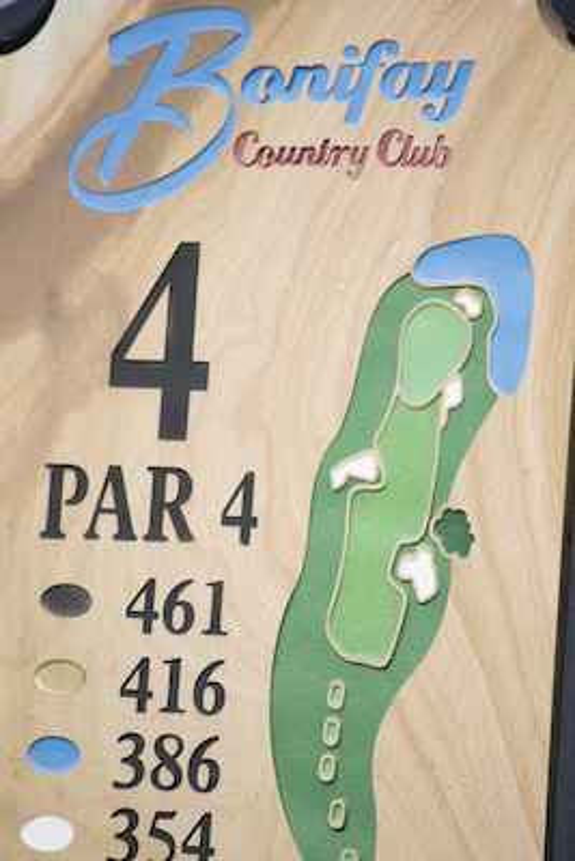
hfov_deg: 3.5
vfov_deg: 5.3
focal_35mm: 390
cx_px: 288
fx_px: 9335
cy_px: 430
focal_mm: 260
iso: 100
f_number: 6.3
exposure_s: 1/640
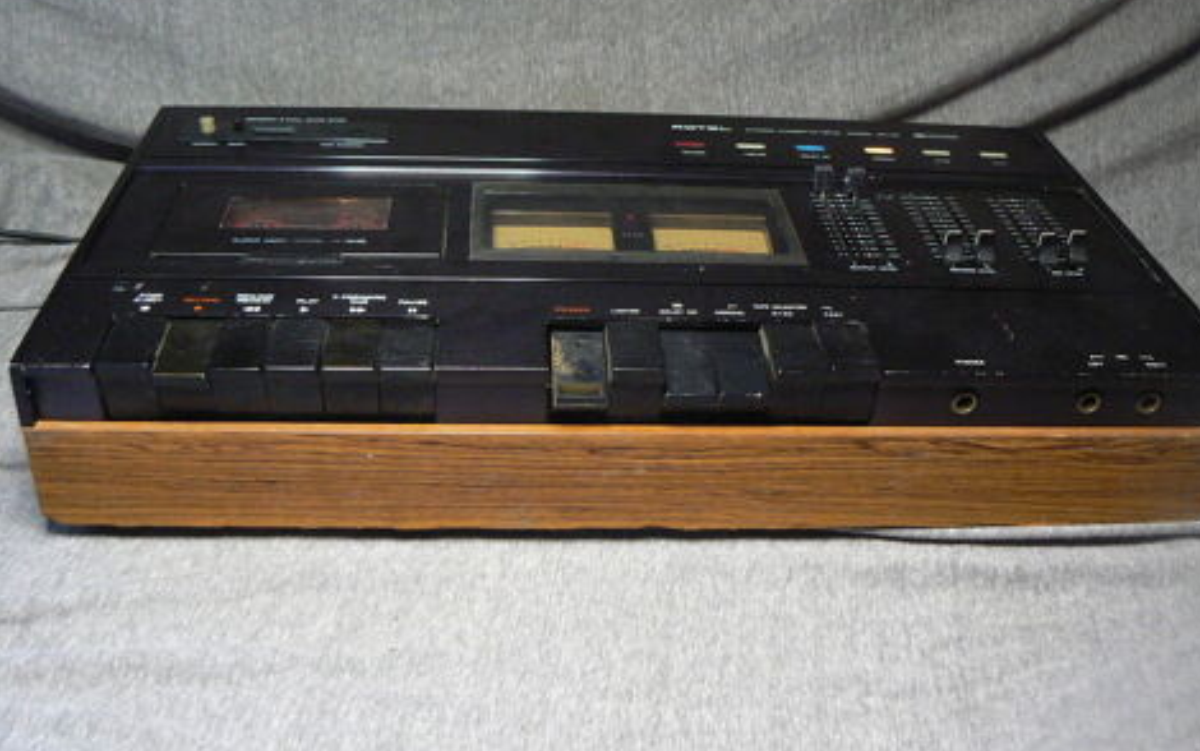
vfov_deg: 32.8
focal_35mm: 39
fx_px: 1276
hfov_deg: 50.4
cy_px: 340
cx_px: 603
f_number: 2.8
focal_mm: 6
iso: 200
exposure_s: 1/15
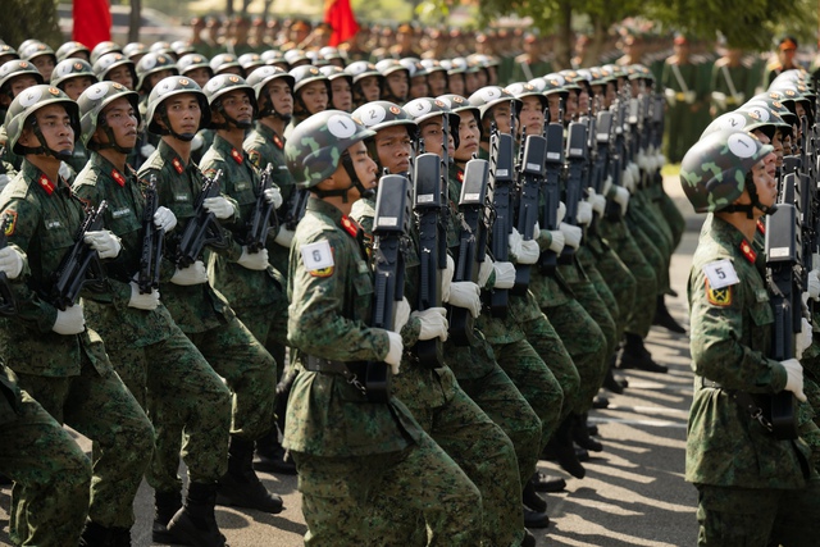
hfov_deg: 21.0
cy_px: 274
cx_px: 410
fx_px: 2210
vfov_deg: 14.1
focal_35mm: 97
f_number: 2.8
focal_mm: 97
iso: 250
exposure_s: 1/2000
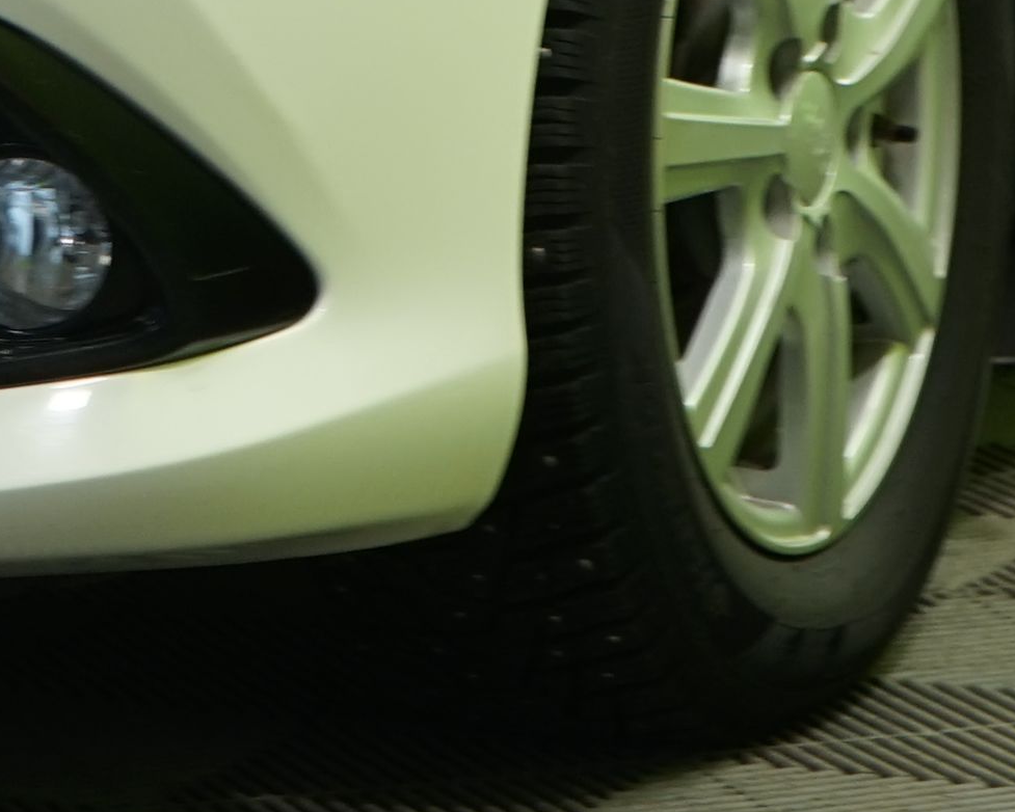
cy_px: -607
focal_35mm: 242
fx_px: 7271
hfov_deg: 7.9
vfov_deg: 6.3
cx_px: -314
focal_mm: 42
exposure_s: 1/13
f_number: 5.6
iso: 250
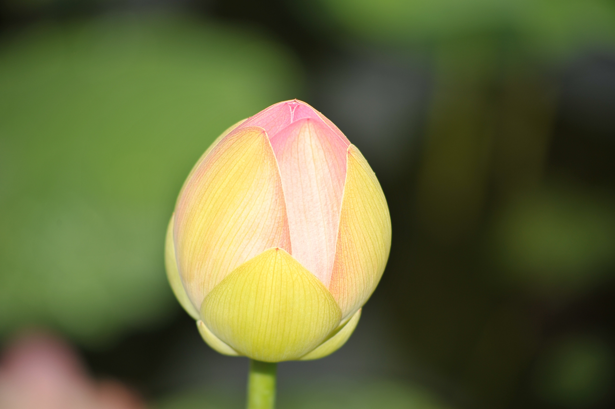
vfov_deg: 6.5
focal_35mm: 210
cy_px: 204
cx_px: 308
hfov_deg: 9.8
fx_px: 3585
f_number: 5.6
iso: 200
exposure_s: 1/160
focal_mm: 210
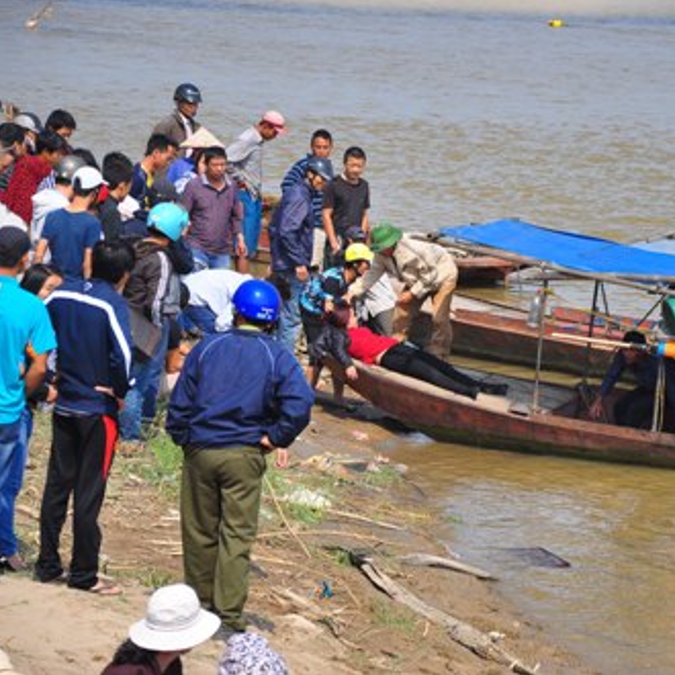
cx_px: 458
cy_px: 338
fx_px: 4471
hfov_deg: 8.6
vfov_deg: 8.6
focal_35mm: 203
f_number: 5.6
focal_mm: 105
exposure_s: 1/2000
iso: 640
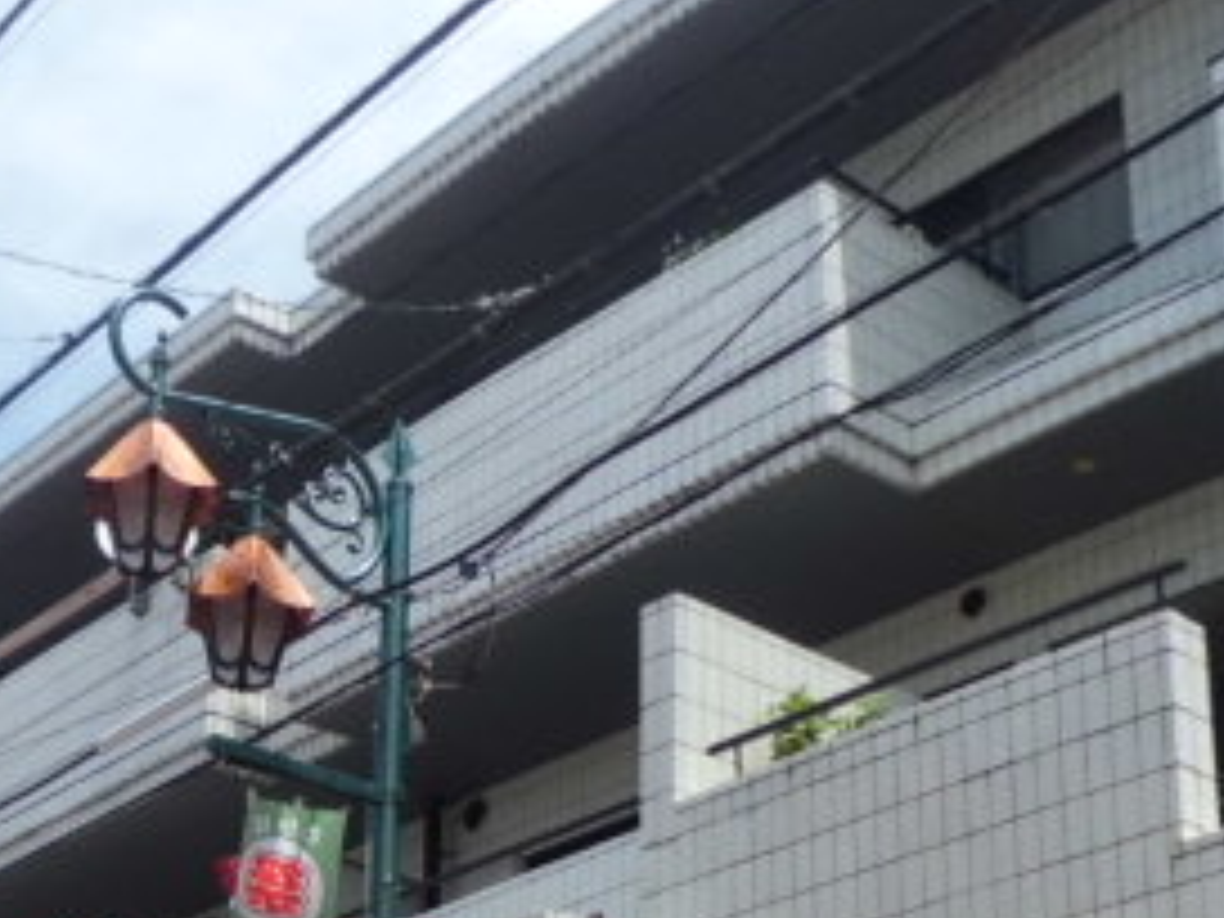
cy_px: 1017
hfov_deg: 26.6
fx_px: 2581
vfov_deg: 19.3
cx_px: 446
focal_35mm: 73
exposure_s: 1/100
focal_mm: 5.5
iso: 64
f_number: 8.2
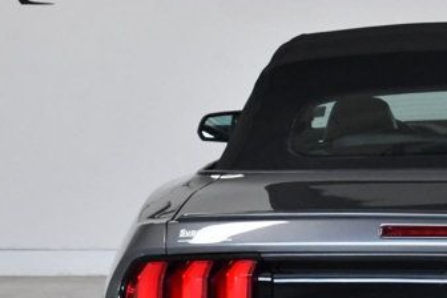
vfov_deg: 11.2
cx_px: 478
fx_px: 1515
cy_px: 241
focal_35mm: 122
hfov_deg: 16.3
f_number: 10
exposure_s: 1/400
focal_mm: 27
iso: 2500
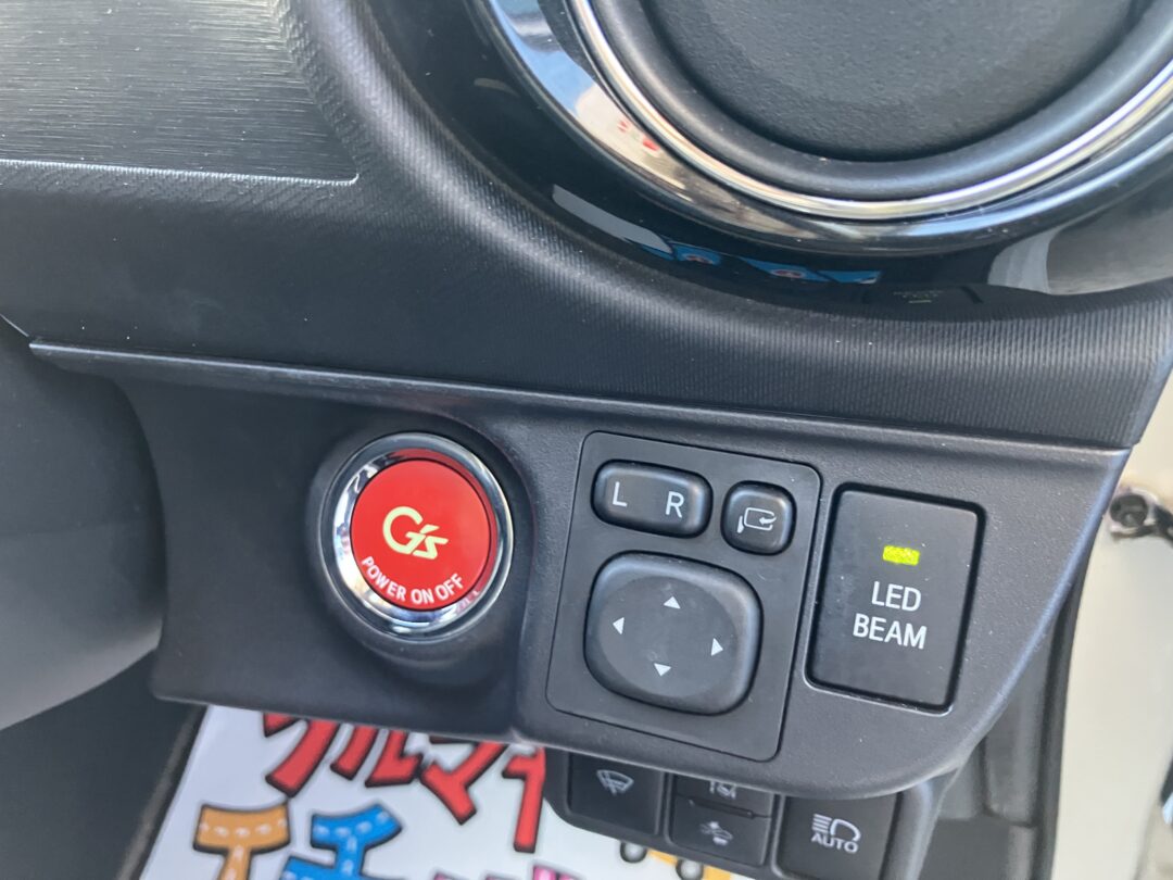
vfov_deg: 49.7
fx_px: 949
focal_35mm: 28
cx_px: 586
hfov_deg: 63.4
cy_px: 440
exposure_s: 1/52
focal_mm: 3.99
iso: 320
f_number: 1.8
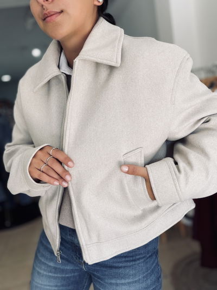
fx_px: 251
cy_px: 145
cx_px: 108
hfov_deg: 46.8
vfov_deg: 60.0
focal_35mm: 30
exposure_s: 1/121
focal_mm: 2.71
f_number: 1.9
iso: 50
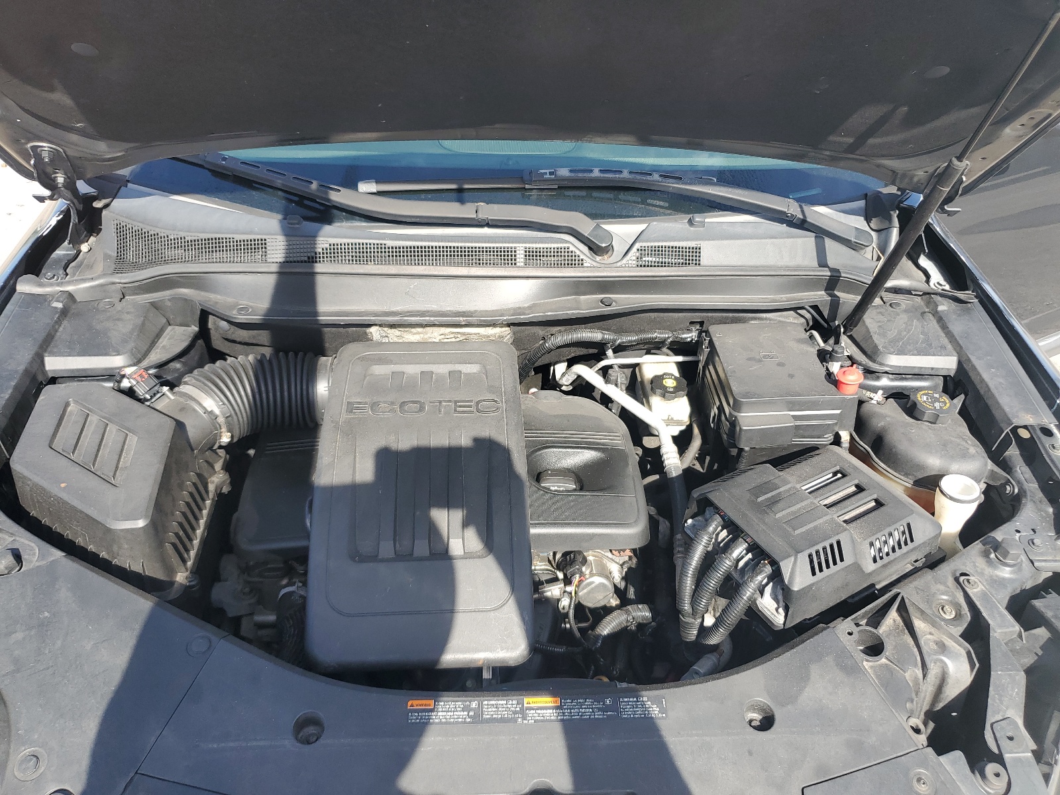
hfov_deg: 67.3
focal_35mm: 26
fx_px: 796
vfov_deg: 53.1
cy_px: 398
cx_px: 530
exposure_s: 1/769
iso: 50
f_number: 1.5
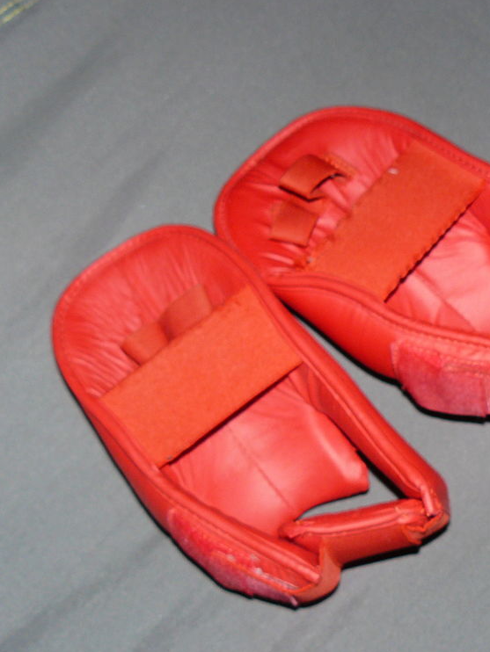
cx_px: 285
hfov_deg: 22.2
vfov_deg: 29.4
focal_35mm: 66
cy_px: 325
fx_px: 1245
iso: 100
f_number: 2.8
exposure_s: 1/30
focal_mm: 6
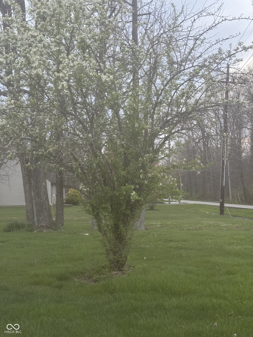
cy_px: 168
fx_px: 468
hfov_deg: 30.3
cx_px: 126
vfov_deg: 39.7
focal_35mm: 48
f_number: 1.78
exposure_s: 1/248
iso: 64
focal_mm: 6.76
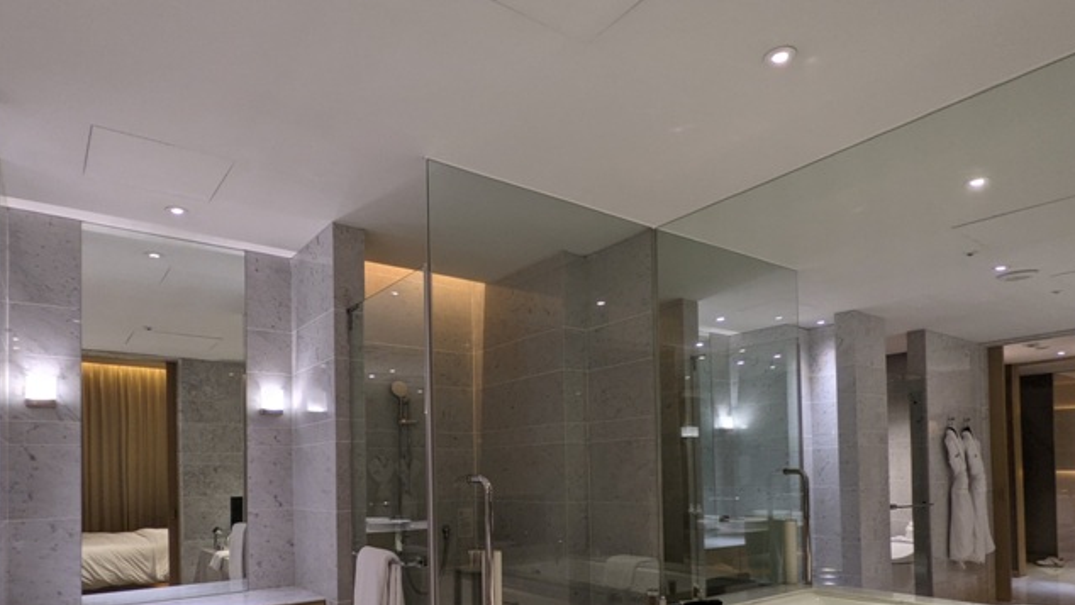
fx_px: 627
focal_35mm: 22
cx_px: 527
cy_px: 454
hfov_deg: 81.2
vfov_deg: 49.4
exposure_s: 1/24
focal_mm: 2.22
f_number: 2.2
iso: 189
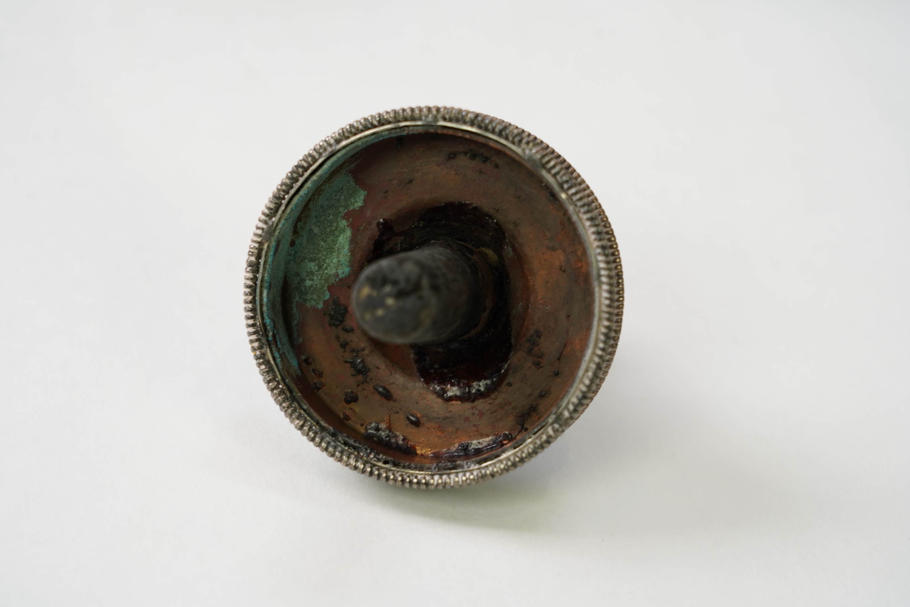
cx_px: 455
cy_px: 304
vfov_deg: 13.0
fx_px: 2654
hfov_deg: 19.5
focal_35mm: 105
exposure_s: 1/125
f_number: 7.1
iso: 500
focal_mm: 105
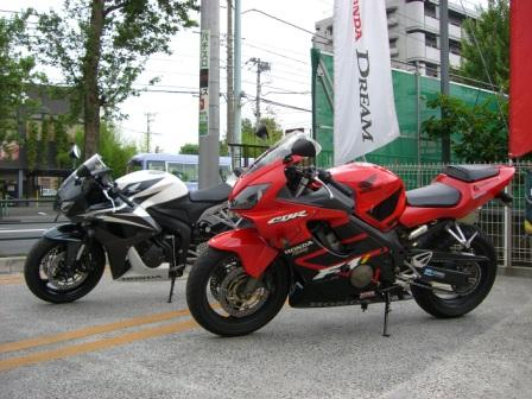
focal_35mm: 38
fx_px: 584
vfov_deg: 37.7
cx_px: 266
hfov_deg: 49.0
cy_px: 200
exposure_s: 1/125
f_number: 2.7
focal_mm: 6.2
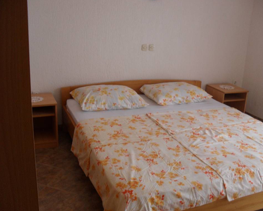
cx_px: 142
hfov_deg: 49.0
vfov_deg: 40.1
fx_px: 288
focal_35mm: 37
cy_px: 104
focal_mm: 6.3
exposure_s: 1/60
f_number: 3.2
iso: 100
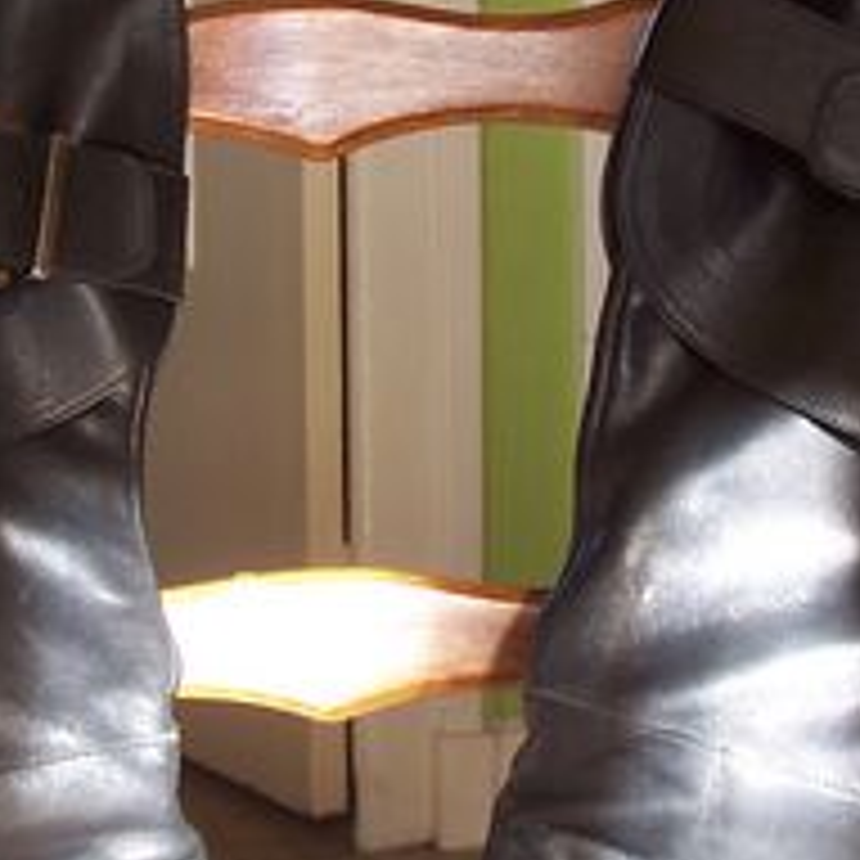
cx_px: 428
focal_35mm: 103
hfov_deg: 16.9
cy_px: 324
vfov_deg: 16.9
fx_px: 2895
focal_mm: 5.6
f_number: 2.8
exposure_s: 1/60
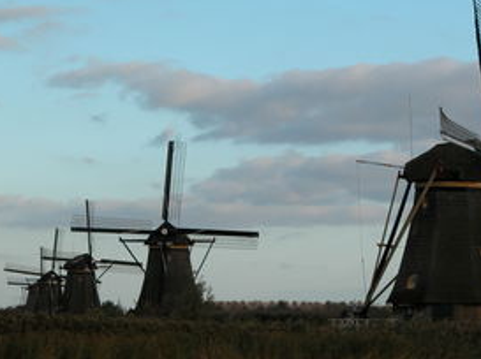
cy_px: 202
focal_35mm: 182
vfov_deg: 8.1
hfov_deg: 10.9
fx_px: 2526
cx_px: 257
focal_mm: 31.9
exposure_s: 1/308
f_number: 5.4
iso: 100
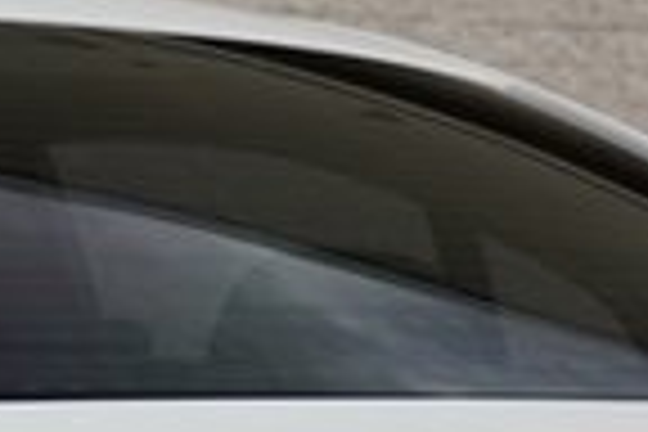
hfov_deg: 6.2
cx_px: -288
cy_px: 992
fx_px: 5912
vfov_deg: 4.1
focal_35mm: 328
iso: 100
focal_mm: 30.9
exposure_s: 1/100
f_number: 4
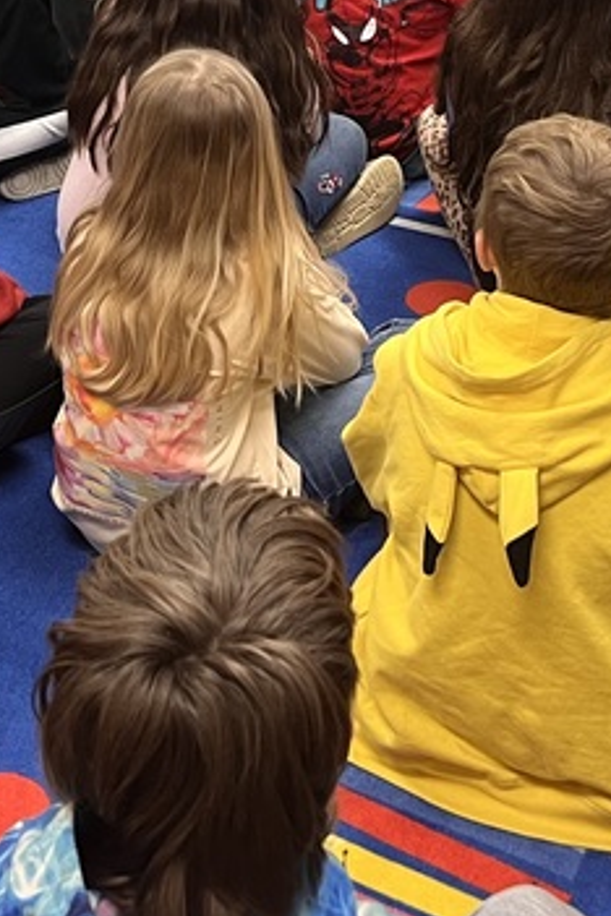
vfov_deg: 24.2
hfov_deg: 17.2
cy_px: -63
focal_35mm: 79
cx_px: 170
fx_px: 2011
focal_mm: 5.7
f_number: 1.5
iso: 125
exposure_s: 1/60
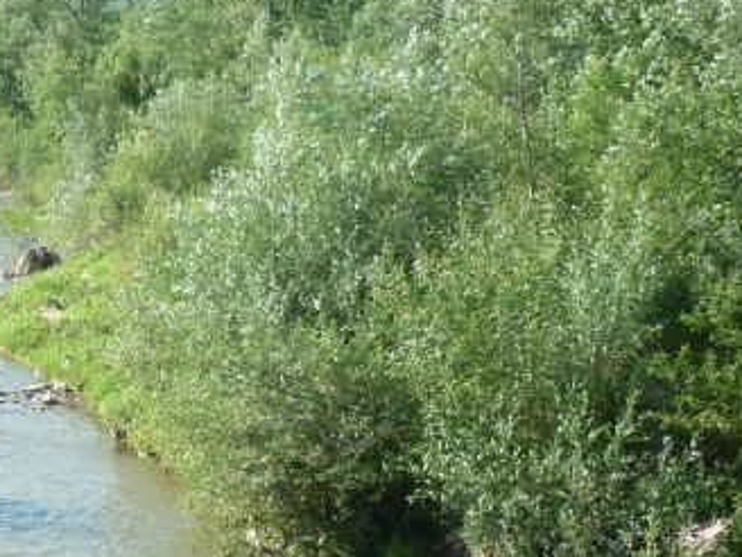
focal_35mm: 103
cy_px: 455
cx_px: -133
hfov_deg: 18.2
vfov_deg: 14.3
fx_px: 2208
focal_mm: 5.5
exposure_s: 1/400
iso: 80
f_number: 2.8
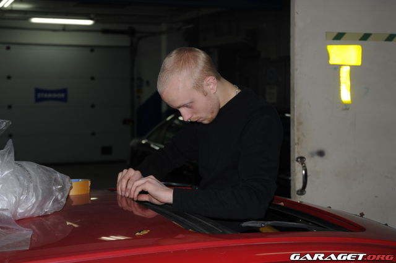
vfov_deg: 19.7
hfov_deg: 29.3
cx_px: 198
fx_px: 758
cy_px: 132
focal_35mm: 69
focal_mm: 46
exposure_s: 1/60
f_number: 4.5
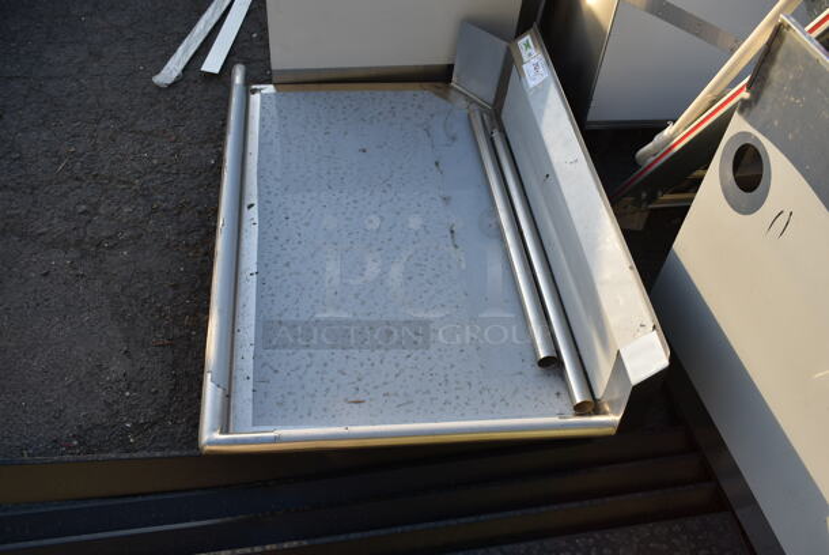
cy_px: 278
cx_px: 414
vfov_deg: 40.1
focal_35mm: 33
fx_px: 761
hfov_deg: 57.2
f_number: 5.6
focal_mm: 22
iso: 100
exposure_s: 1/125
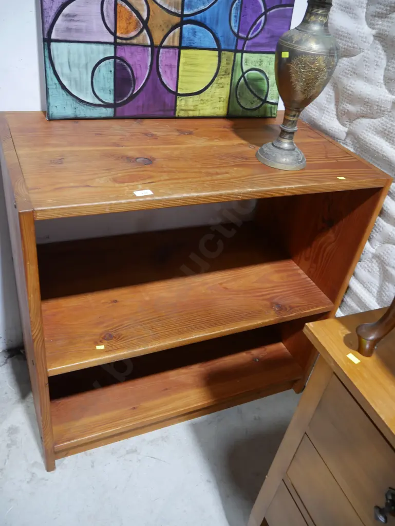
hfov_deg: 49.8
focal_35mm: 28
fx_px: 426
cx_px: 198
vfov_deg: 63.4
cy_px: 263
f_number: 3.5
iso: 640
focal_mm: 14
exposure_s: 1/60
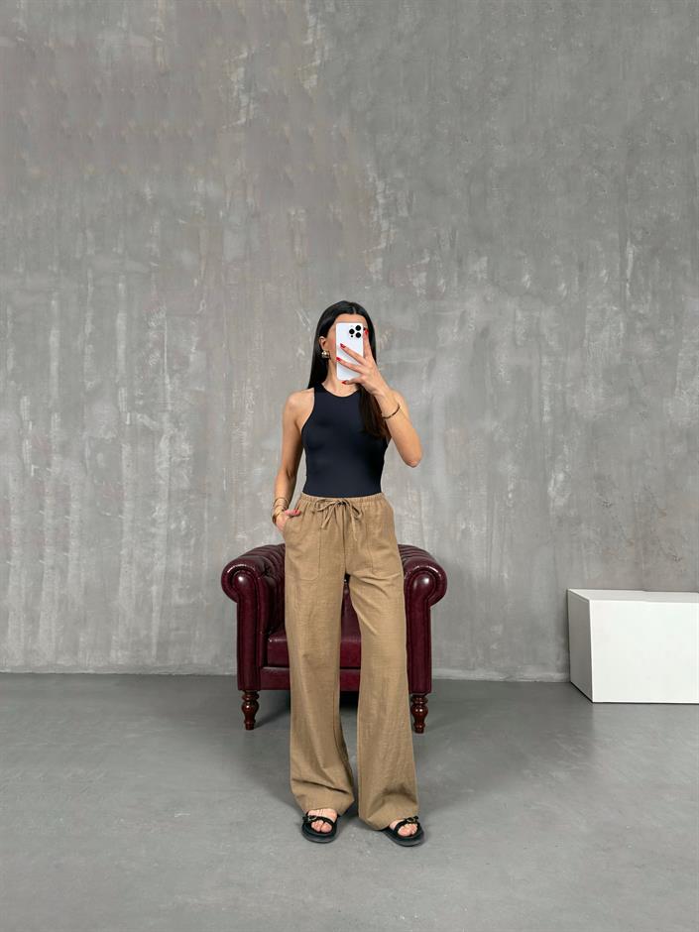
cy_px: 466
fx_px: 646
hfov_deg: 56.8
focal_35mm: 24
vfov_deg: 71.6
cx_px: 350
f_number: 1.78
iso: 160
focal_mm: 6.76
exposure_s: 1/121
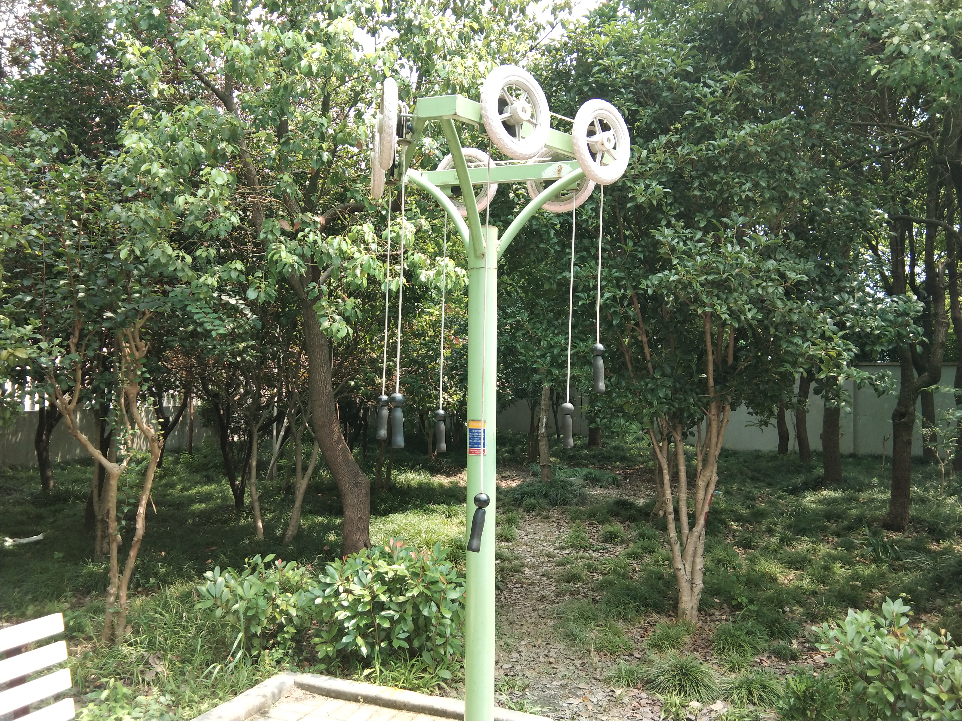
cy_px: 360
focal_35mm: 31
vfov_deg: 45.4
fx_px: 862
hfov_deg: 58.4
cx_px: 481
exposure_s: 1/176
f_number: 2.2
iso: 50
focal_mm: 3.69
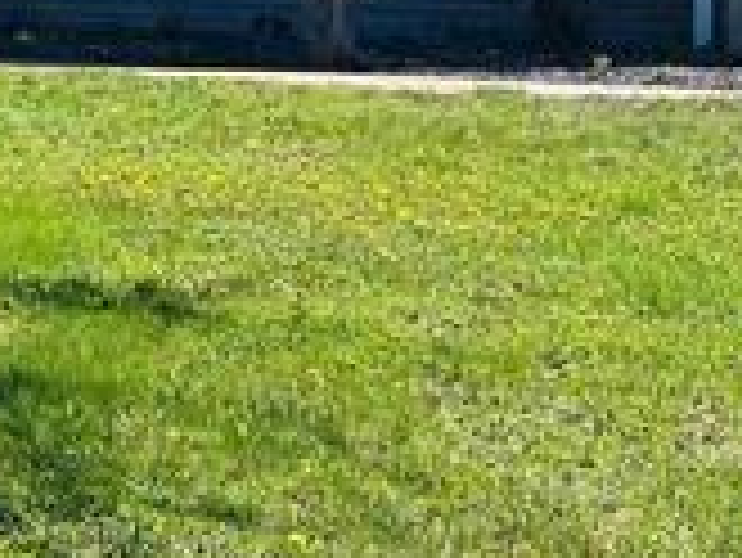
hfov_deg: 18.7
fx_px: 2167
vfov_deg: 14.2
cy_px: -140
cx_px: -63
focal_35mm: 101
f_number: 1.5
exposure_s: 1/3356
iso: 50
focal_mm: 5.7
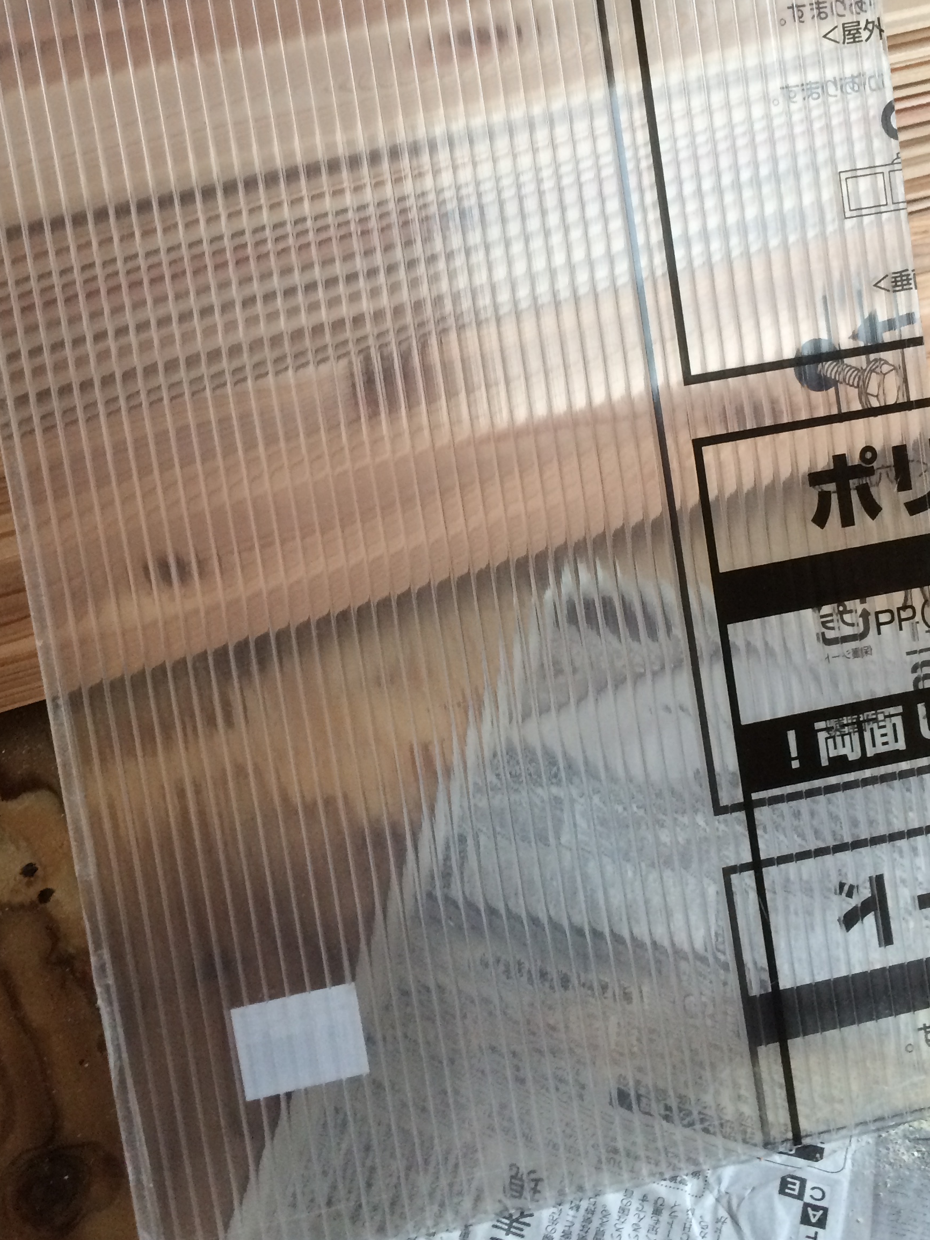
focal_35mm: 41
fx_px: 1469
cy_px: 453
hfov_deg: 35.1
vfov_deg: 45.3
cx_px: 501
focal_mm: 4.15
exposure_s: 1/30
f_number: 2.2
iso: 125
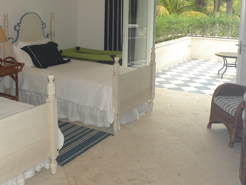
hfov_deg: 44.4
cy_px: 47
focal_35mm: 42
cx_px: 91
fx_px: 298
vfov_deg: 33.7
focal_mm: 4.7
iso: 64
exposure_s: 1/54.1
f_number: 2.8
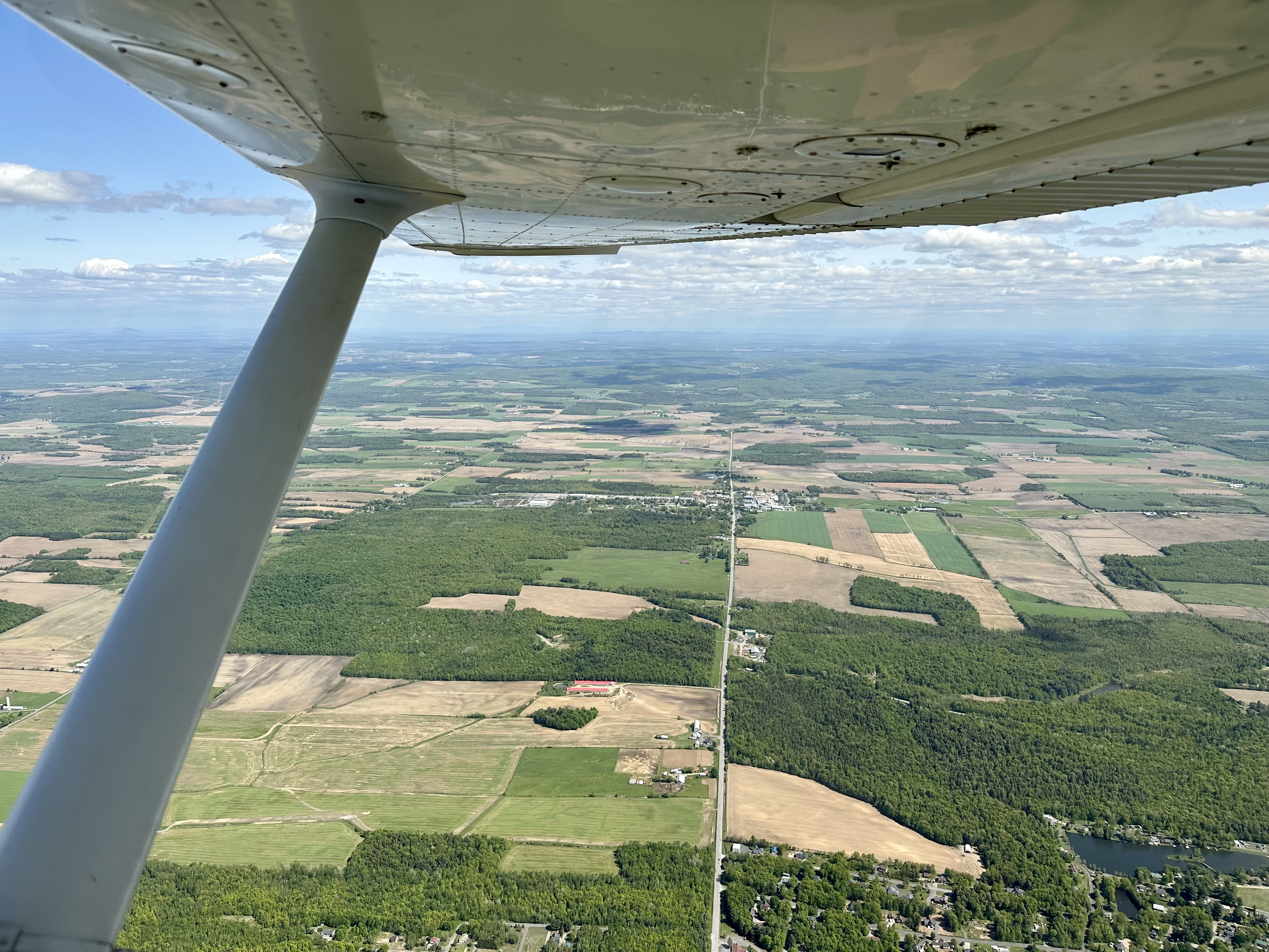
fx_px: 880
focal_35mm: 24
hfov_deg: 71.6
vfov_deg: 56.8
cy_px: 476
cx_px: 634
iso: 80
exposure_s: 1/4184
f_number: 1.78
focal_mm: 6.86
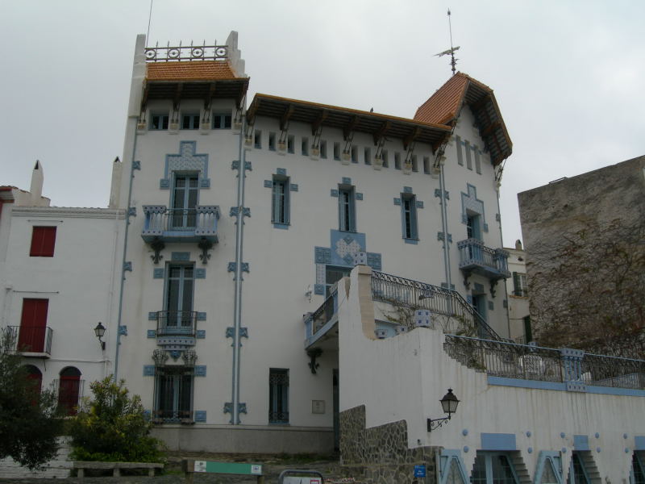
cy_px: 242
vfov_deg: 37.7
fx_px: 708
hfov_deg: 49.0
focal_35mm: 38
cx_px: 322
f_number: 4.8
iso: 50
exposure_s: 1/253
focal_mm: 7.8
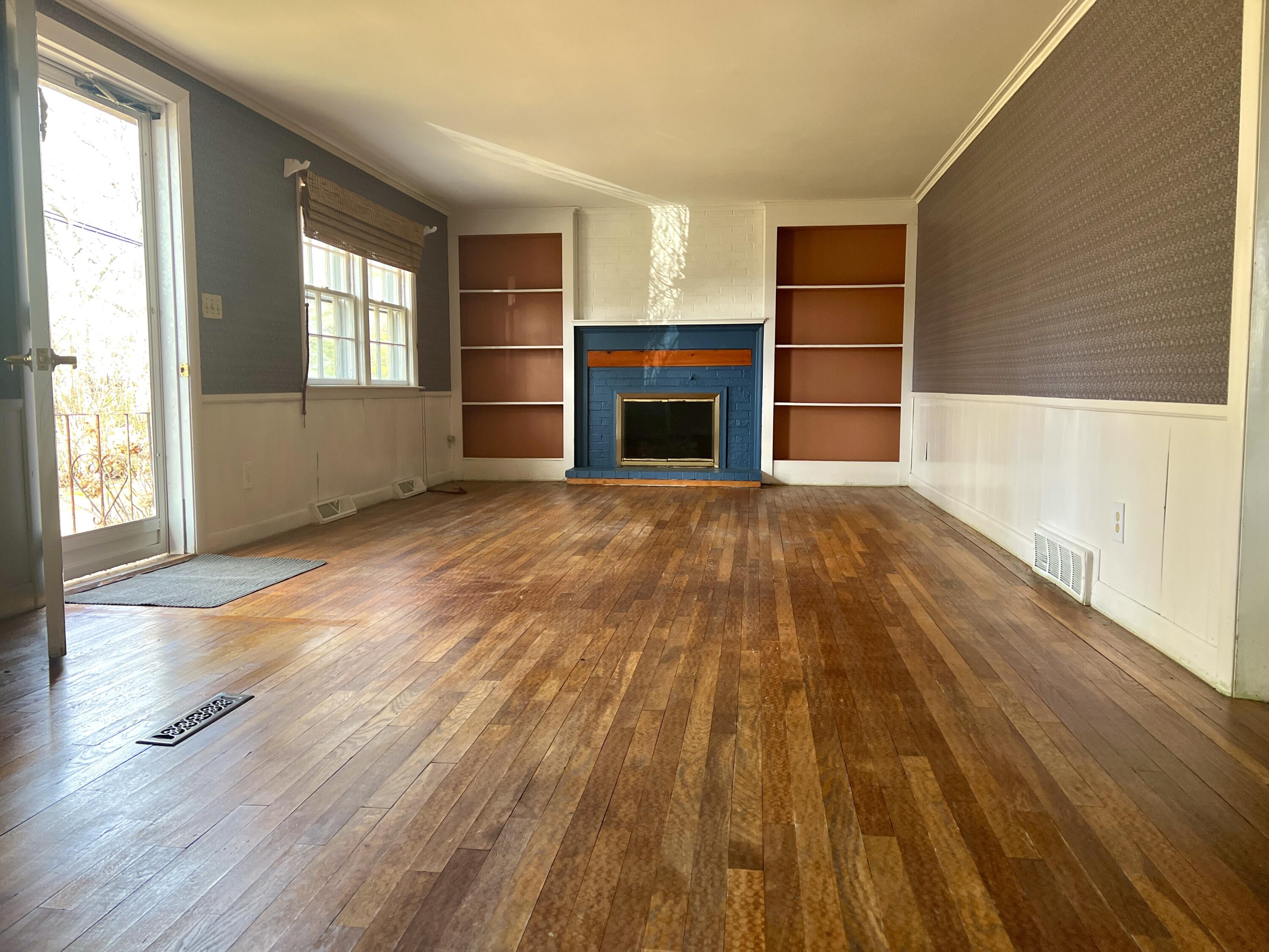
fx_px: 953
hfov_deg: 67.3
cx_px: 634
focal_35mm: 26
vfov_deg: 53.1
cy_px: 476
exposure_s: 1/105
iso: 125
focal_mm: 5.7
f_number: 1.5
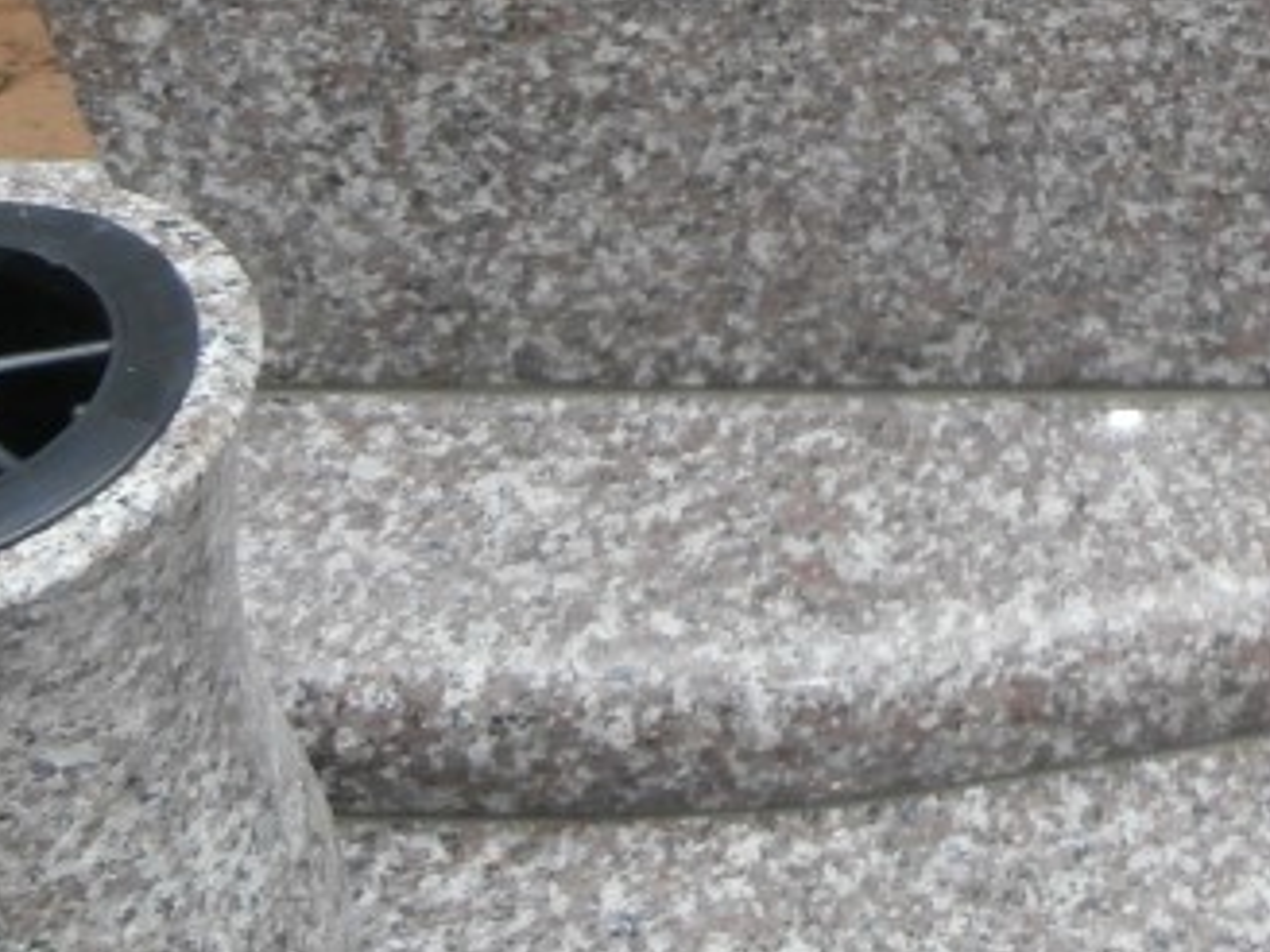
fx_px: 2752
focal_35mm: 75
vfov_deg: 17.5
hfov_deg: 25.4
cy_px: -511
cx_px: 1088
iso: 200
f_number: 3
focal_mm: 4.2
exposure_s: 1/30
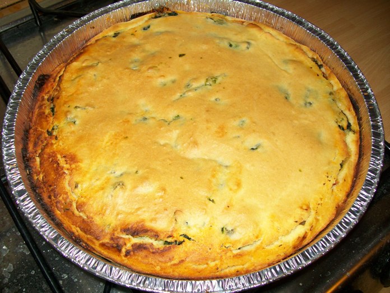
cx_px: 195
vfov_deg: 41.8
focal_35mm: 34
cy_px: 146
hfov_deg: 54.0
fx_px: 383
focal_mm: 6.1
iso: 64
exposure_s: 1/60
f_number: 2.7
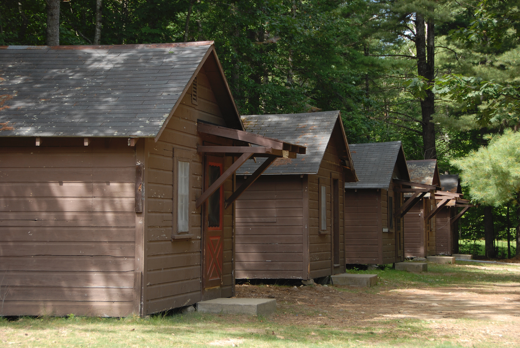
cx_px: 260
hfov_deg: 24.6
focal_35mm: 82
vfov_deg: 16.6
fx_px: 1193
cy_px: 174
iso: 100
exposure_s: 1/100
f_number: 4.8
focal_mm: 55
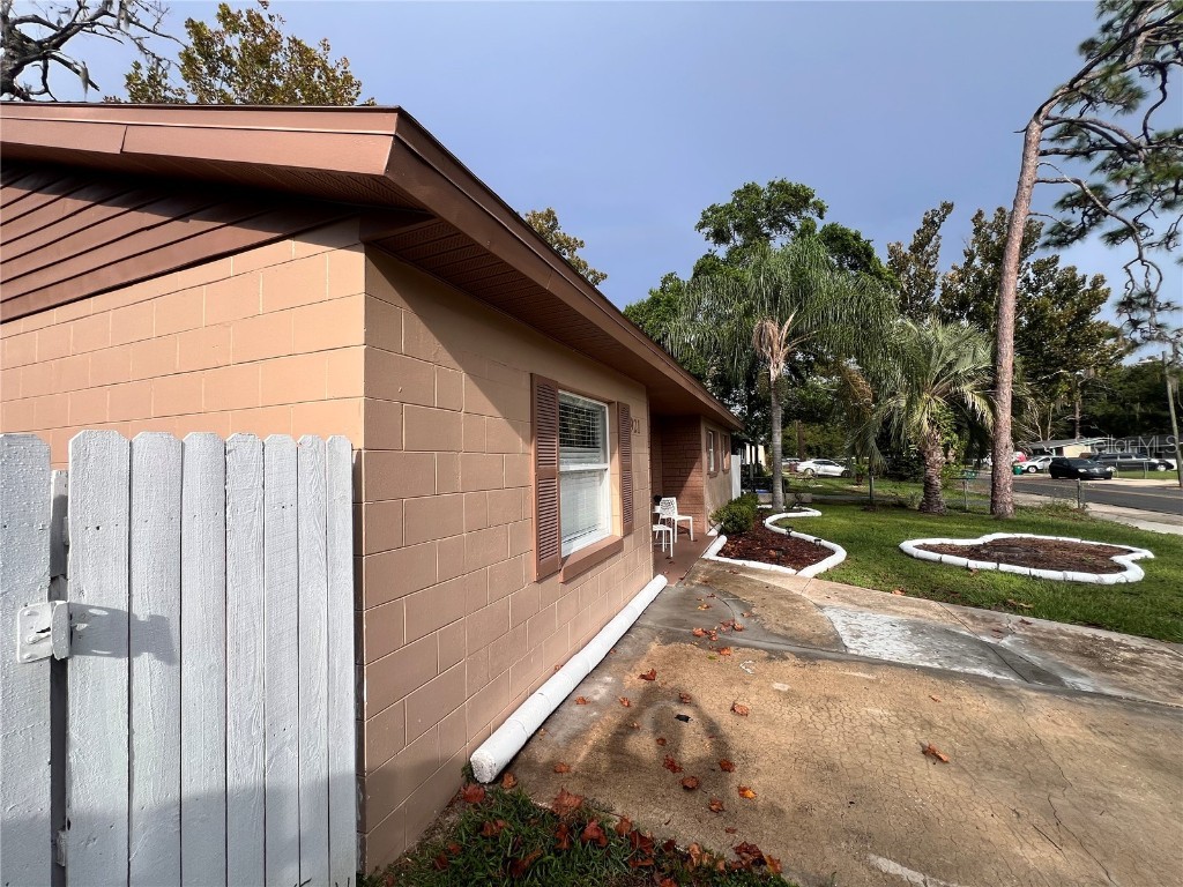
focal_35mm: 13
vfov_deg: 89.9
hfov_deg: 106.2
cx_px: 592
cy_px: 444
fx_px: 444
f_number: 1.8
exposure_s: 1/827
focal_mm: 1.57
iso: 32
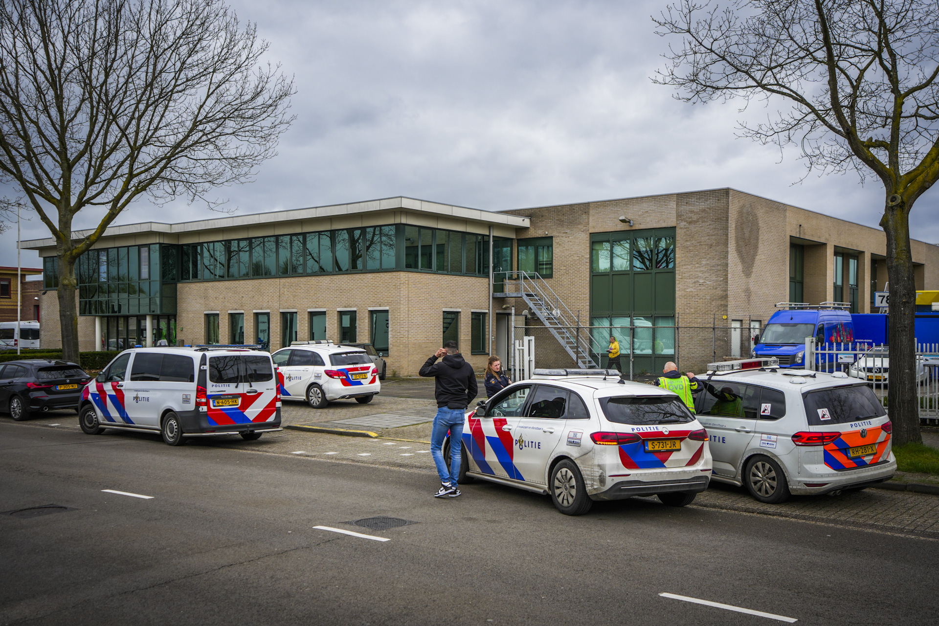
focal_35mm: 35
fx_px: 913
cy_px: 313
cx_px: 470
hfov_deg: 54.4
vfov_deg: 37.9
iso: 160
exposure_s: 1/2000
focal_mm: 35
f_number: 2.8
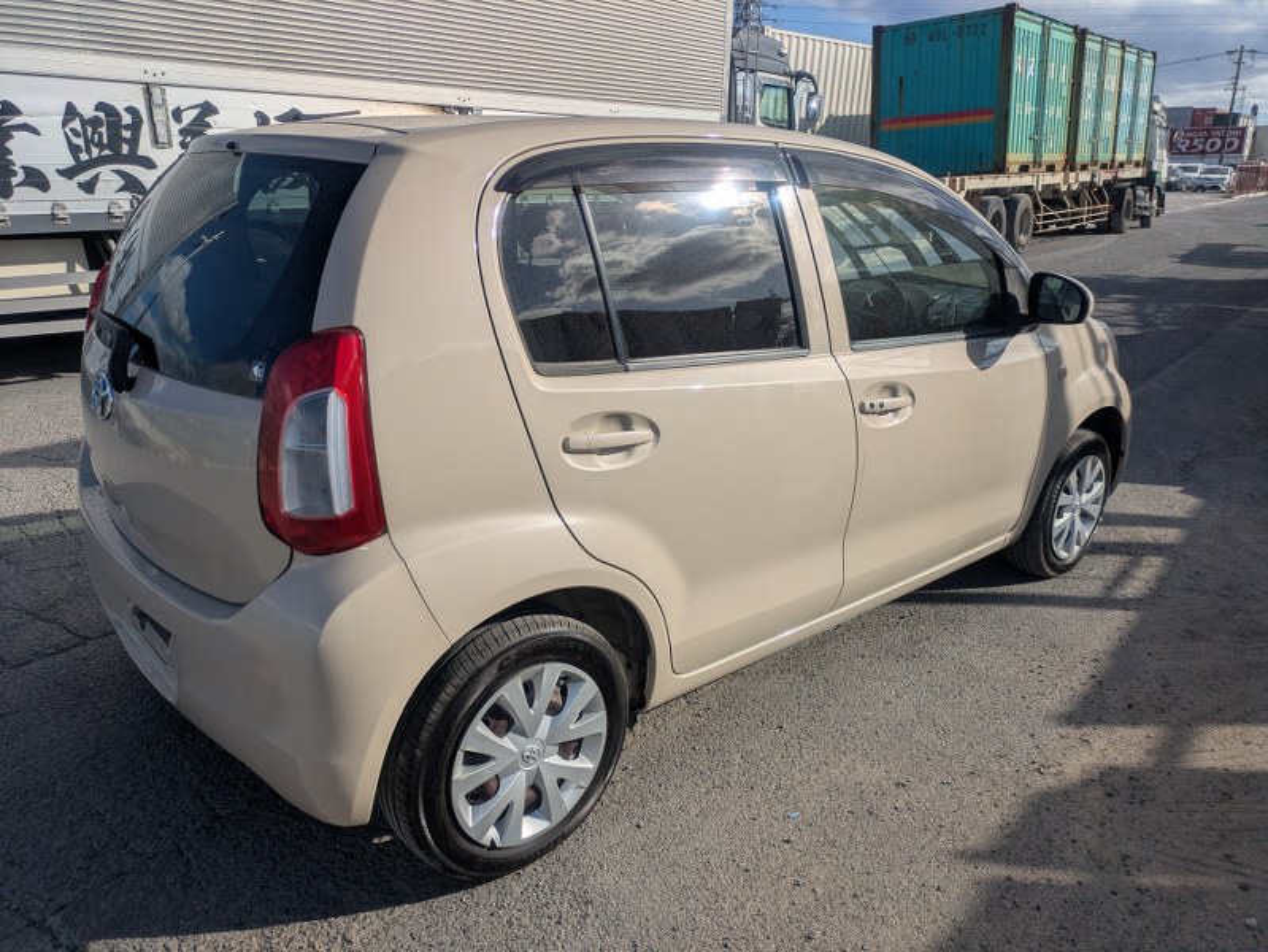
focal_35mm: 25
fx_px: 916
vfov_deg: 54.9
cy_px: 476
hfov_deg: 69.4
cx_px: 634
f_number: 1.89
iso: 47
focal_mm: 5.43
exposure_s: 1/4739
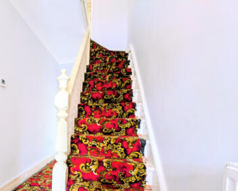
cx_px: 47
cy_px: 131
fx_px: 134
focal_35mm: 19
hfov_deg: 74.3
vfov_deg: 68.5
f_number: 1.95
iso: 123
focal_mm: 2.23
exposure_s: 1/26.2
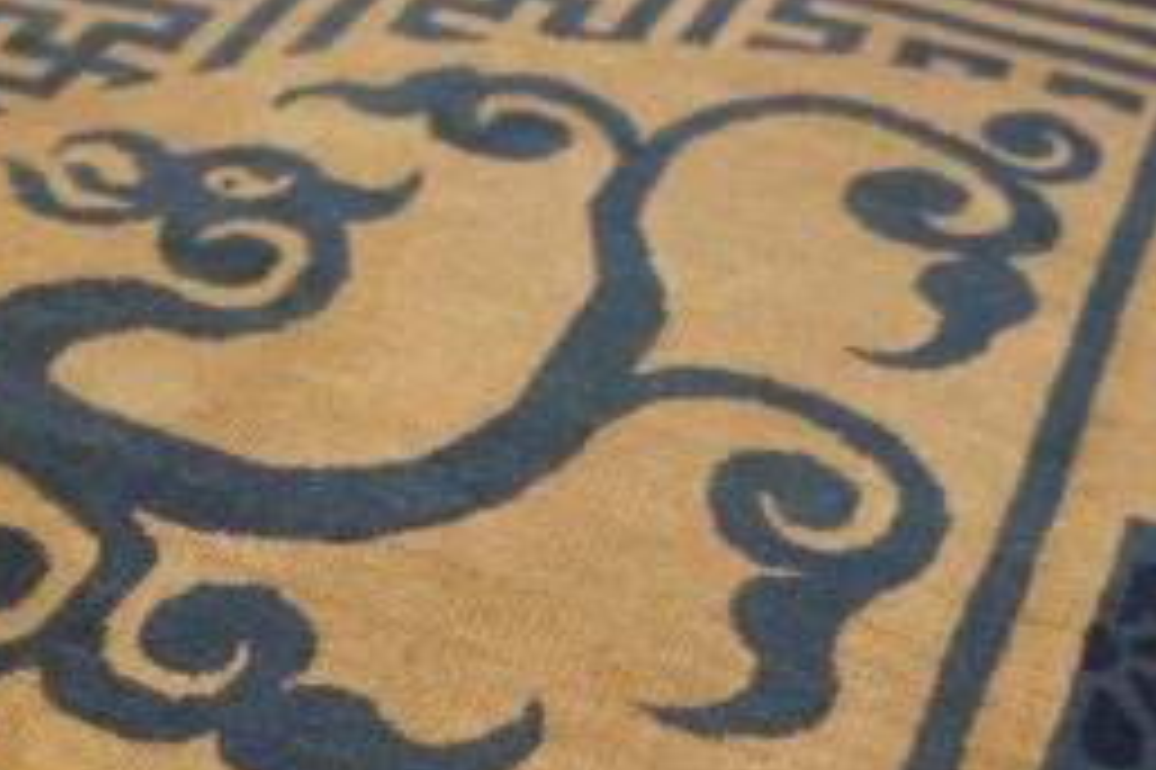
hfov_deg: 31.3
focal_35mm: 63
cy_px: 777
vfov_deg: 20.8
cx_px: 279
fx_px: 2022
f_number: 4
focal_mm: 18
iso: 800
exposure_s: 1/60
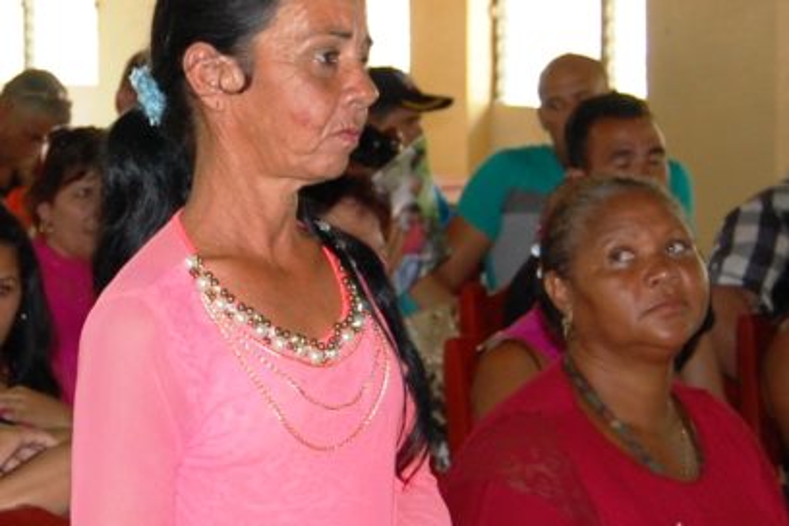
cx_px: 394
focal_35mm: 39
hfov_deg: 49.6
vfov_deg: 34.2
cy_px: 263
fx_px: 855
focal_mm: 26
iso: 400
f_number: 4.2
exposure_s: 1/60
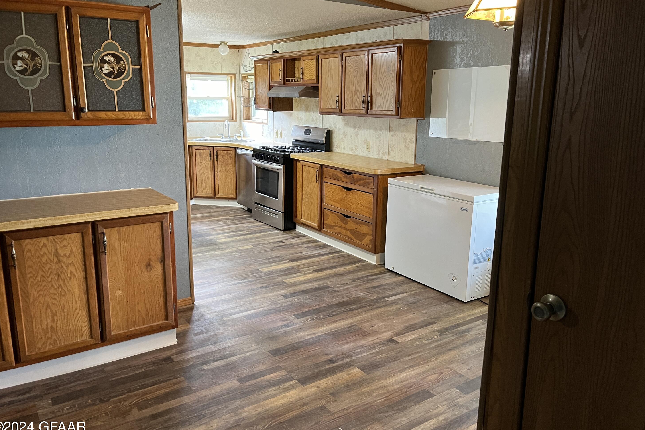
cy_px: 199
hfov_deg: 65.5
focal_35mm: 28
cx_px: 326
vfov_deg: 46.4
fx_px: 502
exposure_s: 1/60
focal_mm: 5.1
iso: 320
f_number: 1.6
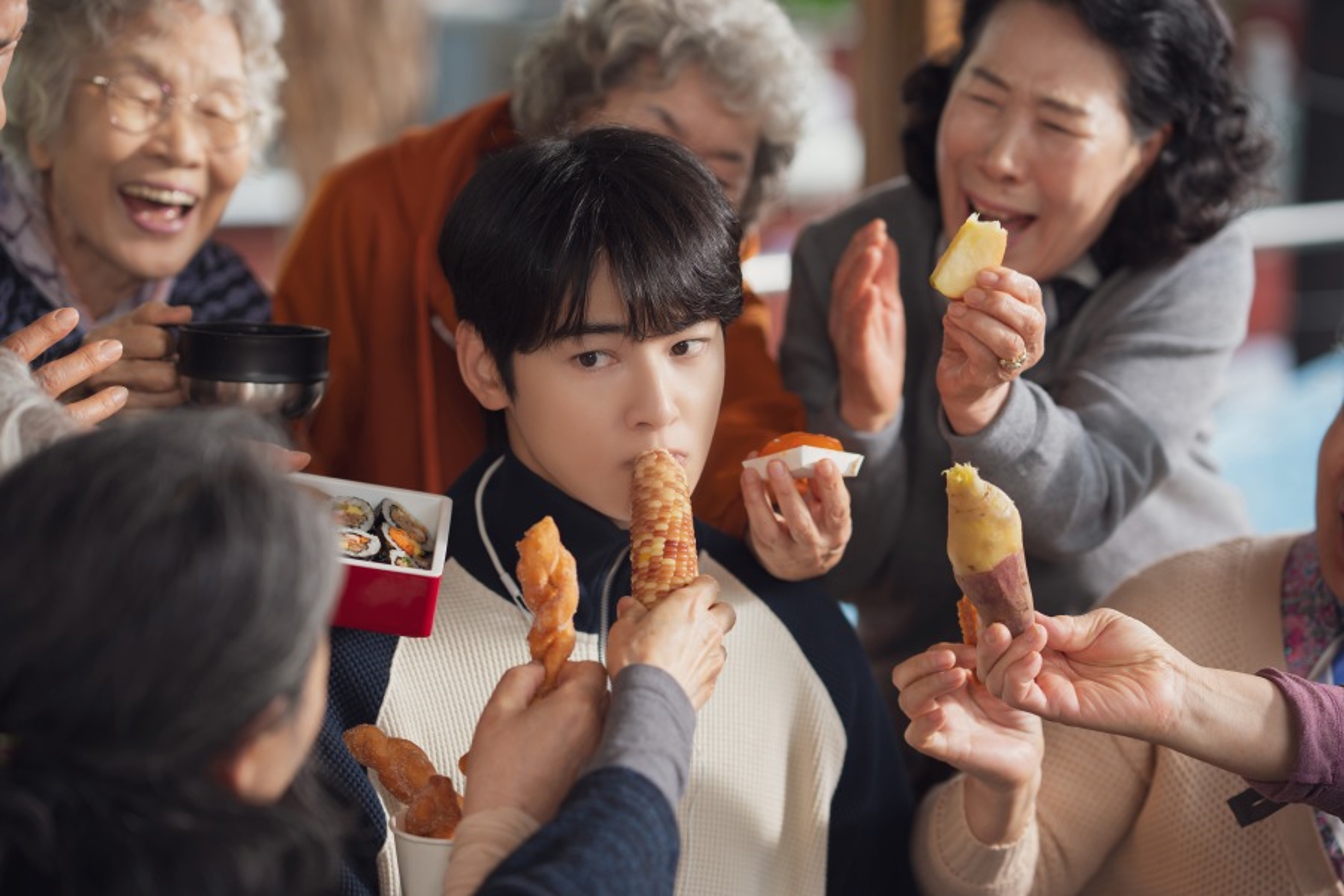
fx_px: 3173
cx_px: 672
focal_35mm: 85
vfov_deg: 16.1
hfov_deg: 23.9
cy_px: 448
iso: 200
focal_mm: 85
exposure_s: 1/400
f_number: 2.2
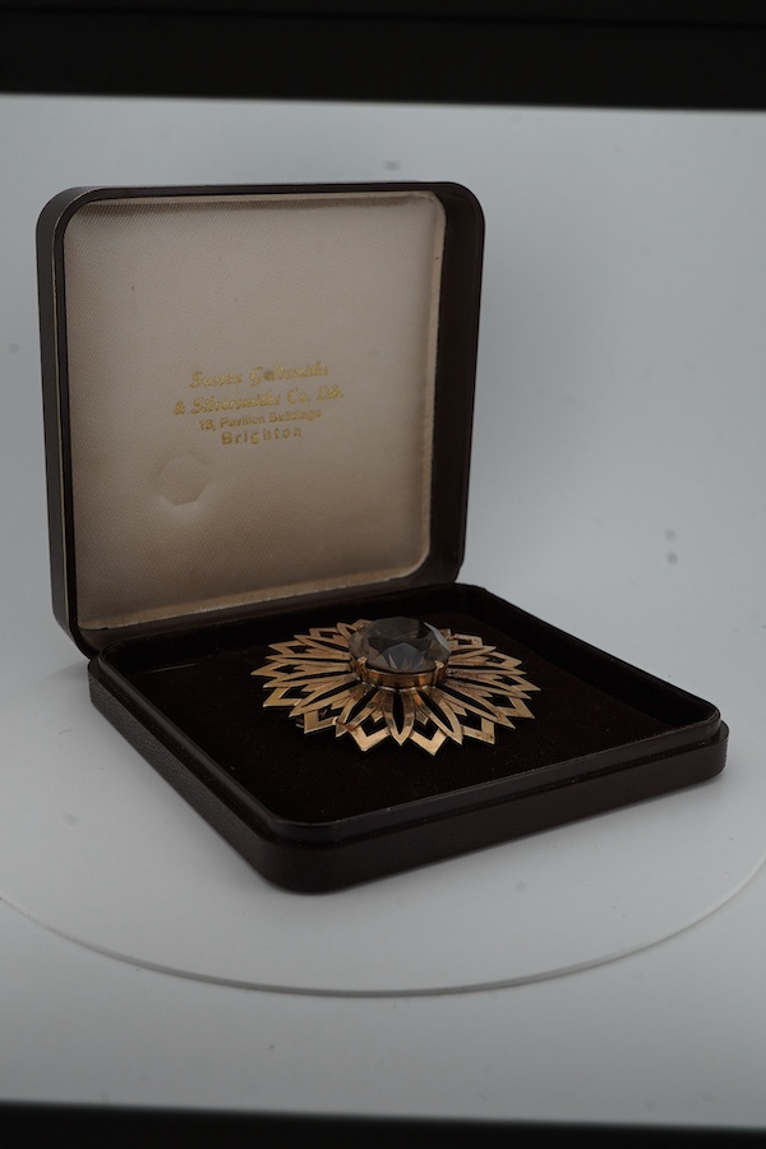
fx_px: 1436
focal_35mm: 45
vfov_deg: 43.6
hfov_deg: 29.9
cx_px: 383
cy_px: 574
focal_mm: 30
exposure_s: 1/160
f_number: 22
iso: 200
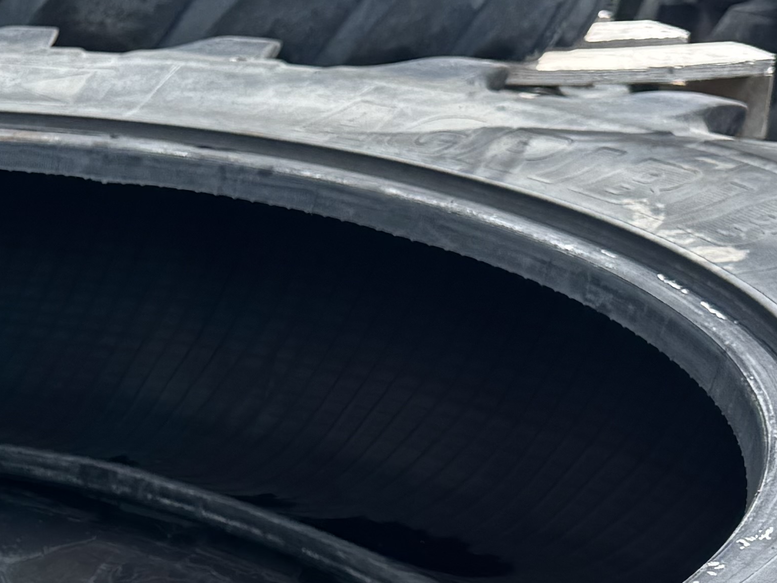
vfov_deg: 16.6
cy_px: 393
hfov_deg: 19.7
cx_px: -314
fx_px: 1998
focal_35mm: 89
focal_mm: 6.76
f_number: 1.78
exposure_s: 1/2710
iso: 80
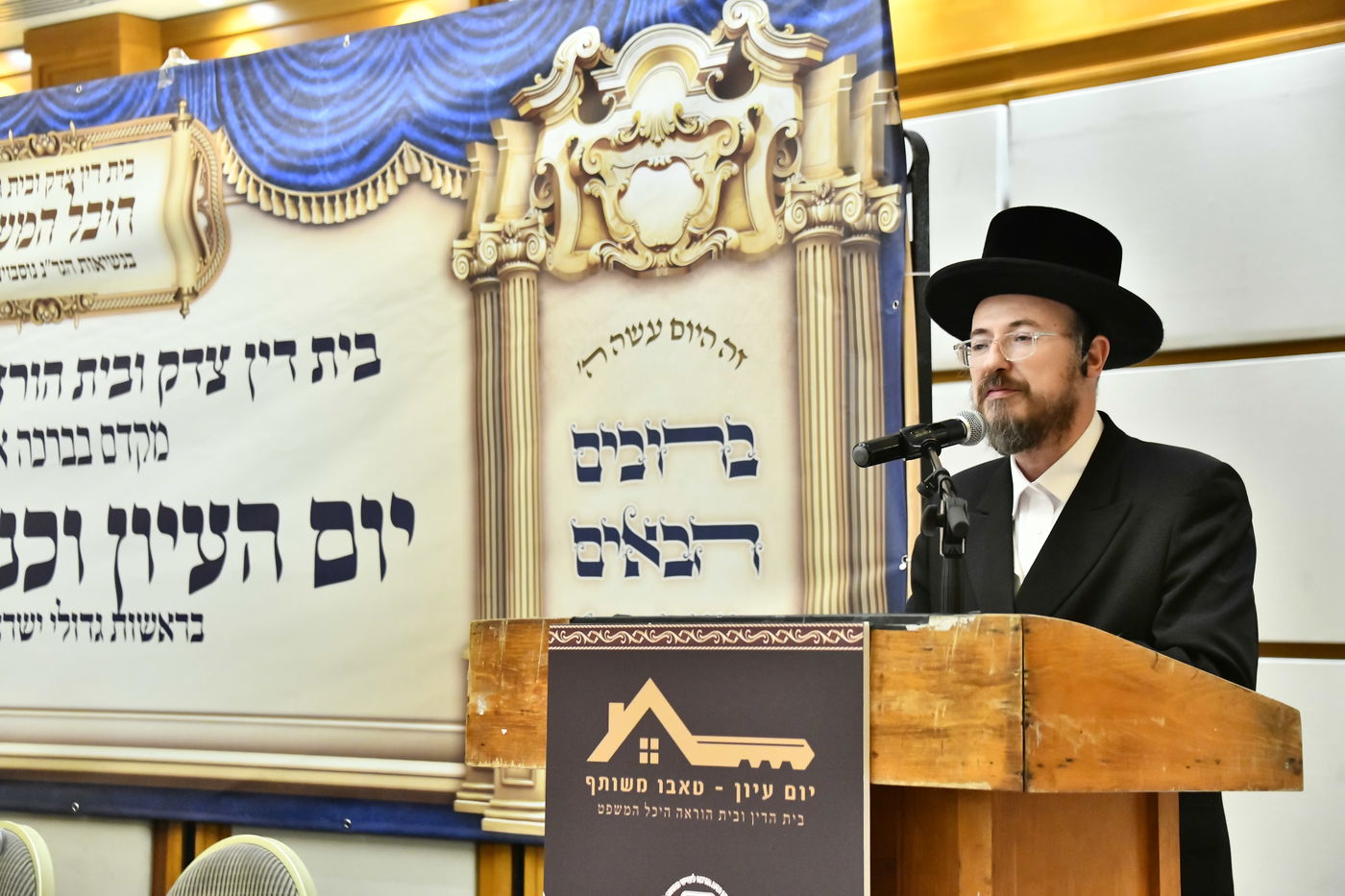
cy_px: 448
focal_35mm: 70
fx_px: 2615
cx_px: 672
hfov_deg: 28.8
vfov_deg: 19.5
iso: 5000
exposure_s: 1/80
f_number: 5
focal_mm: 70
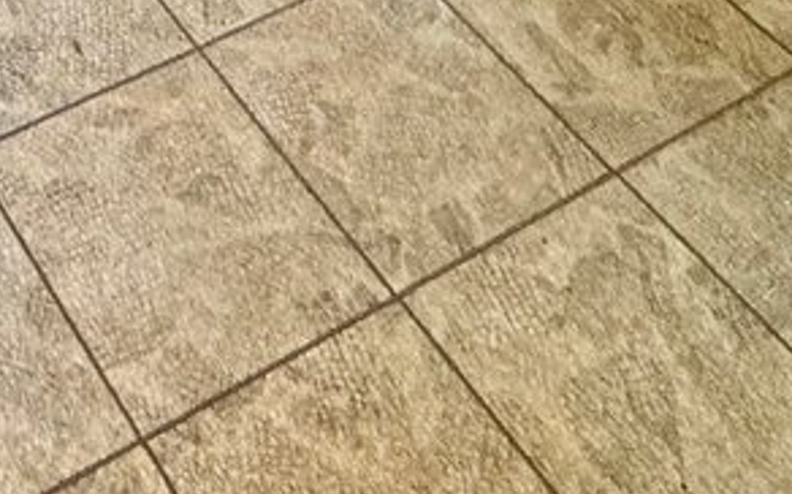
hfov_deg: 23.9
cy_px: -951
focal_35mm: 77
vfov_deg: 11.2
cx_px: -207
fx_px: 1661
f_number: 2.2
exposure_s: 1/60
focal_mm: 2.22
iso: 250
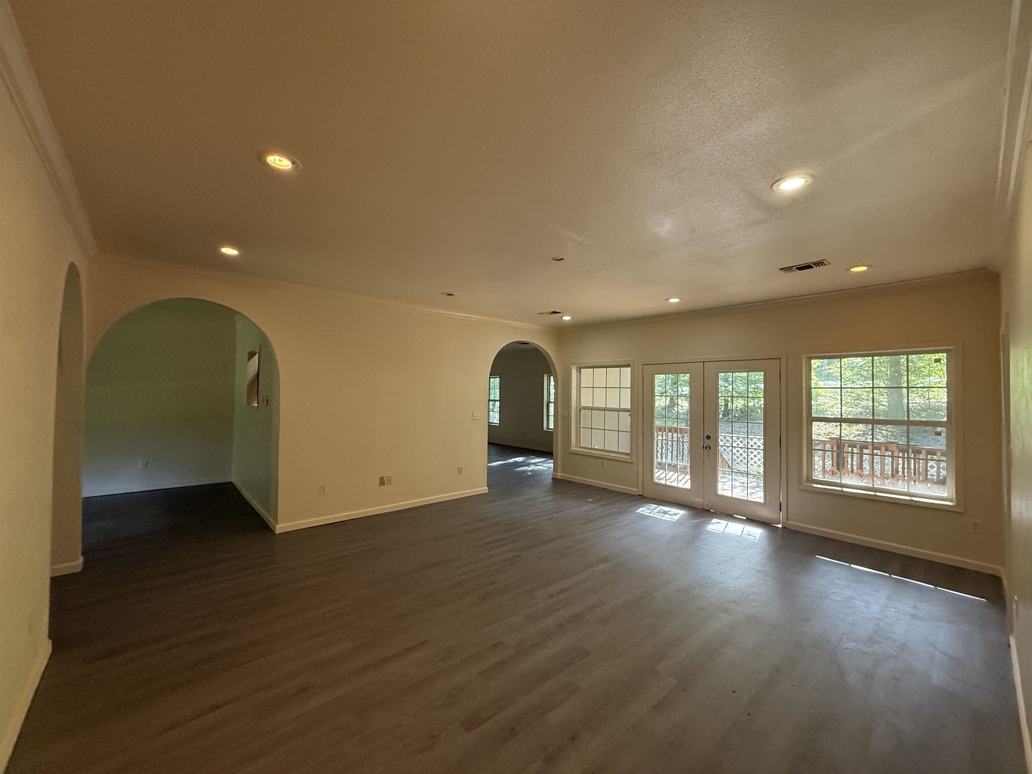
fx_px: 417
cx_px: 516
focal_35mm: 14
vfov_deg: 85.7
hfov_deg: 102.1
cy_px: 387
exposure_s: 1/120
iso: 500
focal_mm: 2.22
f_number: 2.2
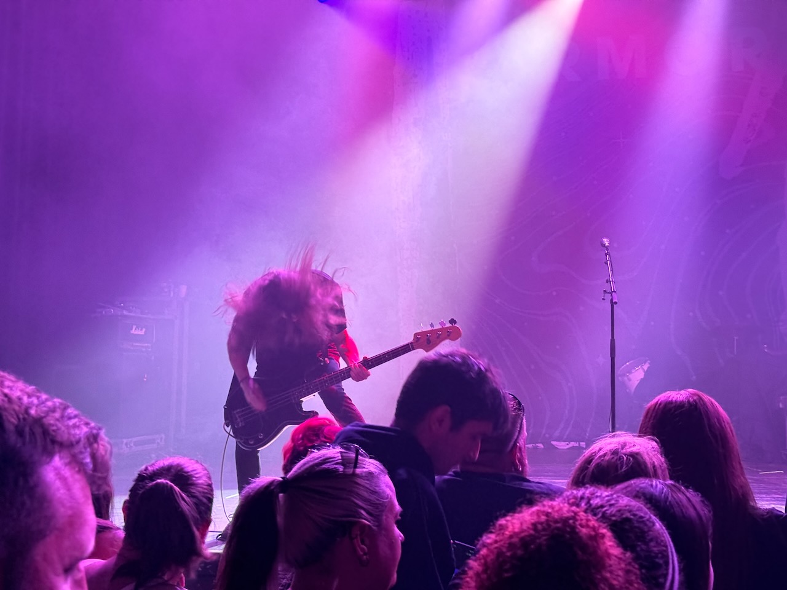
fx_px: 1091
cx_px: 394
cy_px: 295
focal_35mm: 48
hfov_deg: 39.7
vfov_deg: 30.3
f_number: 1.78
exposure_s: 1/34
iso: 250
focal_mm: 6.76
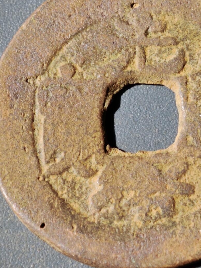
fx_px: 1573
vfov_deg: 9.7
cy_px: 138
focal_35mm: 203
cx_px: 125
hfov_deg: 7.3
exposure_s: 1/100
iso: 400
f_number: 2
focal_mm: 9
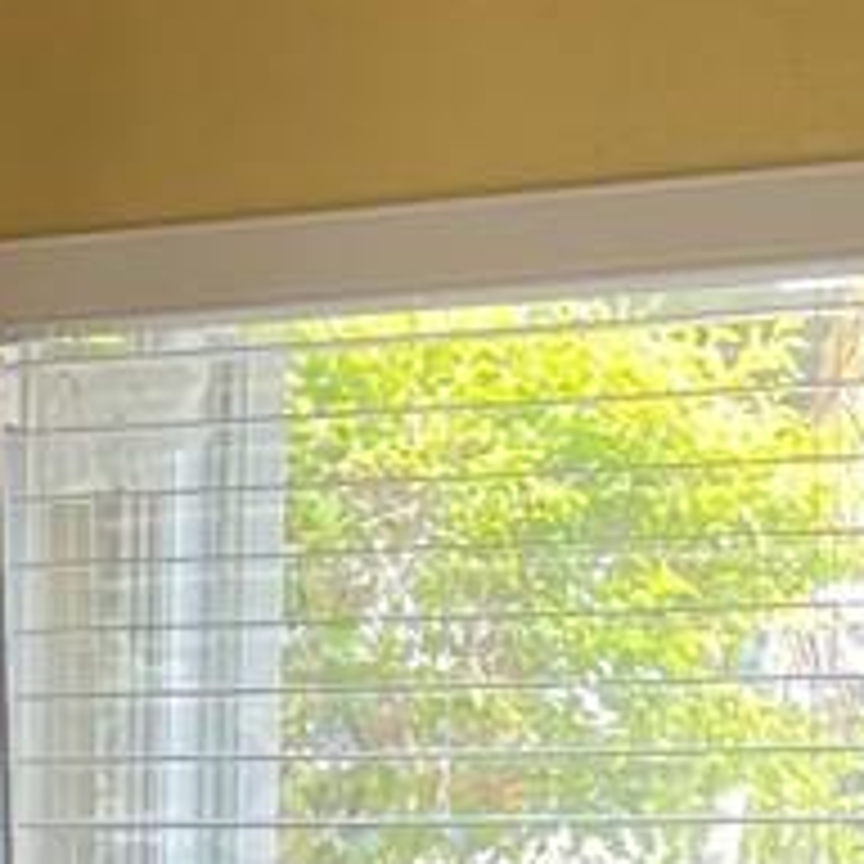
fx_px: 5196
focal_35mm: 184
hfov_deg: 9.3
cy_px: 1710
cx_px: -270
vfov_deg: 9.0
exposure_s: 1/120
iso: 64
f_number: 1.6
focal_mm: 5.1
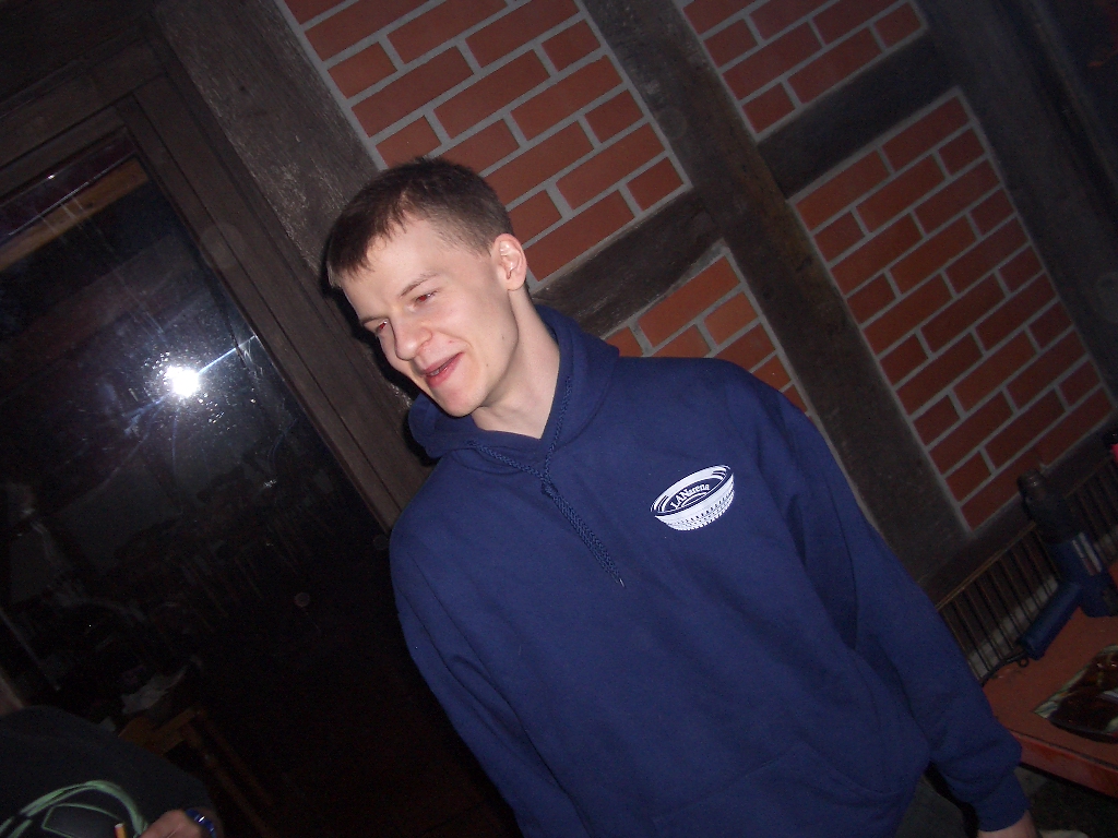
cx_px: 559
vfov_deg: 40.7
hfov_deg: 52.6
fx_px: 1130
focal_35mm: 35
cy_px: 419
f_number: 2.6
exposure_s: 1/40
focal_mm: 5.8
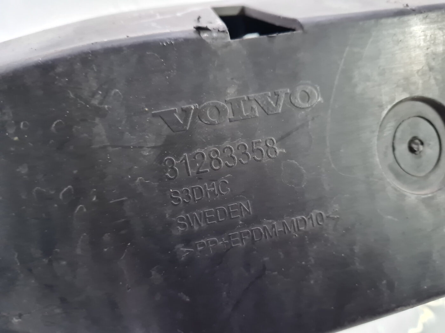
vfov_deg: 53.1
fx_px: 334
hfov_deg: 67.3
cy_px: 166
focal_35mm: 26
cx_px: 222
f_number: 1.8
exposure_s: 1/25
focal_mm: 5.4
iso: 1000
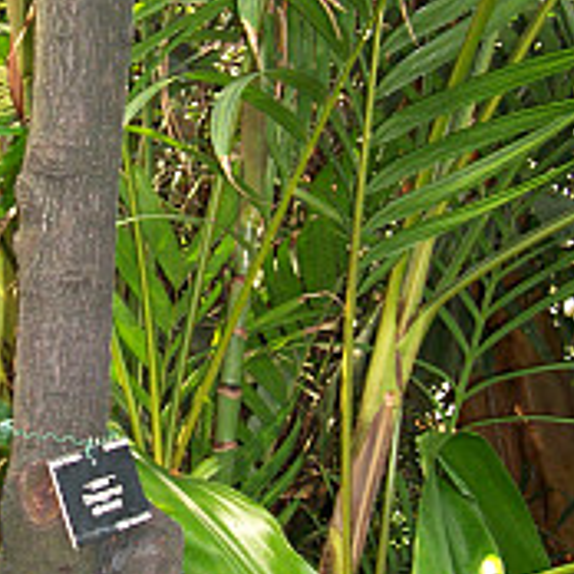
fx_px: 1557
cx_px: 73
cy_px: 333
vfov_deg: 20.9
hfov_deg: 20.5
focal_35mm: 83
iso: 80
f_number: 2.7
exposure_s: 1/33
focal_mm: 5.6
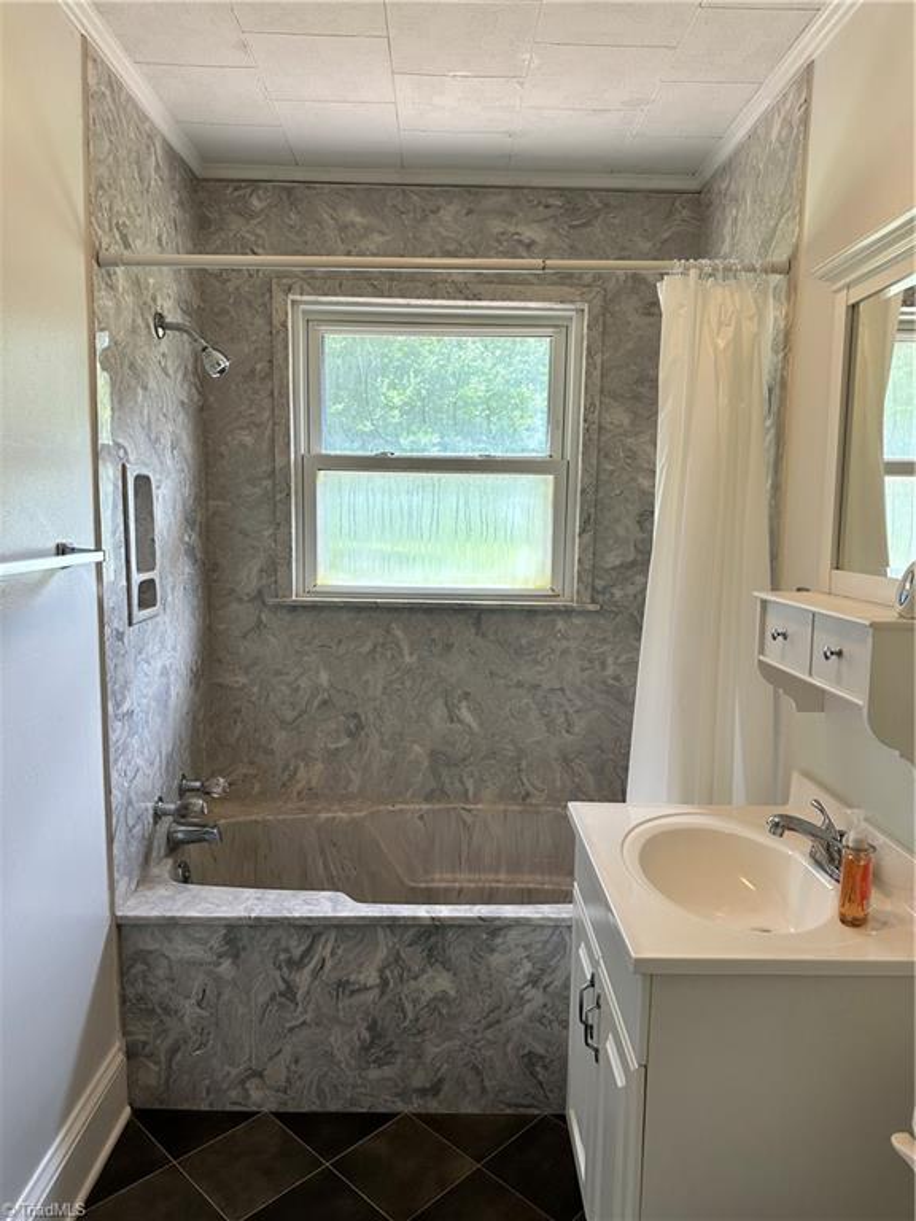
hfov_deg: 56.8
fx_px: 847
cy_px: 610
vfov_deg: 71.6
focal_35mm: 24
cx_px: 458
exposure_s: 1/120
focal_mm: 6.86
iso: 125
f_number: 1.78
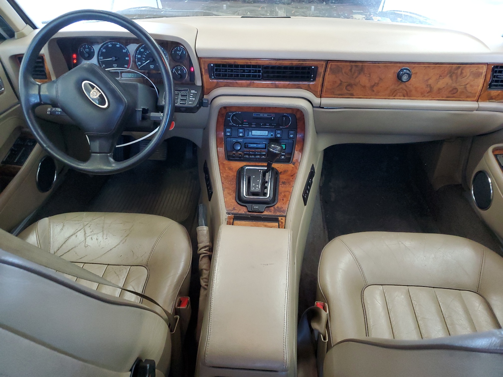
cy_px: 188
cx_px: 252
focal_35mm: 26
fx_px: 378
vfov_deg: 53.1
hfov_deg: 67.3
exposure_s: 1/60.2
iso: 293
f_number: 1.5
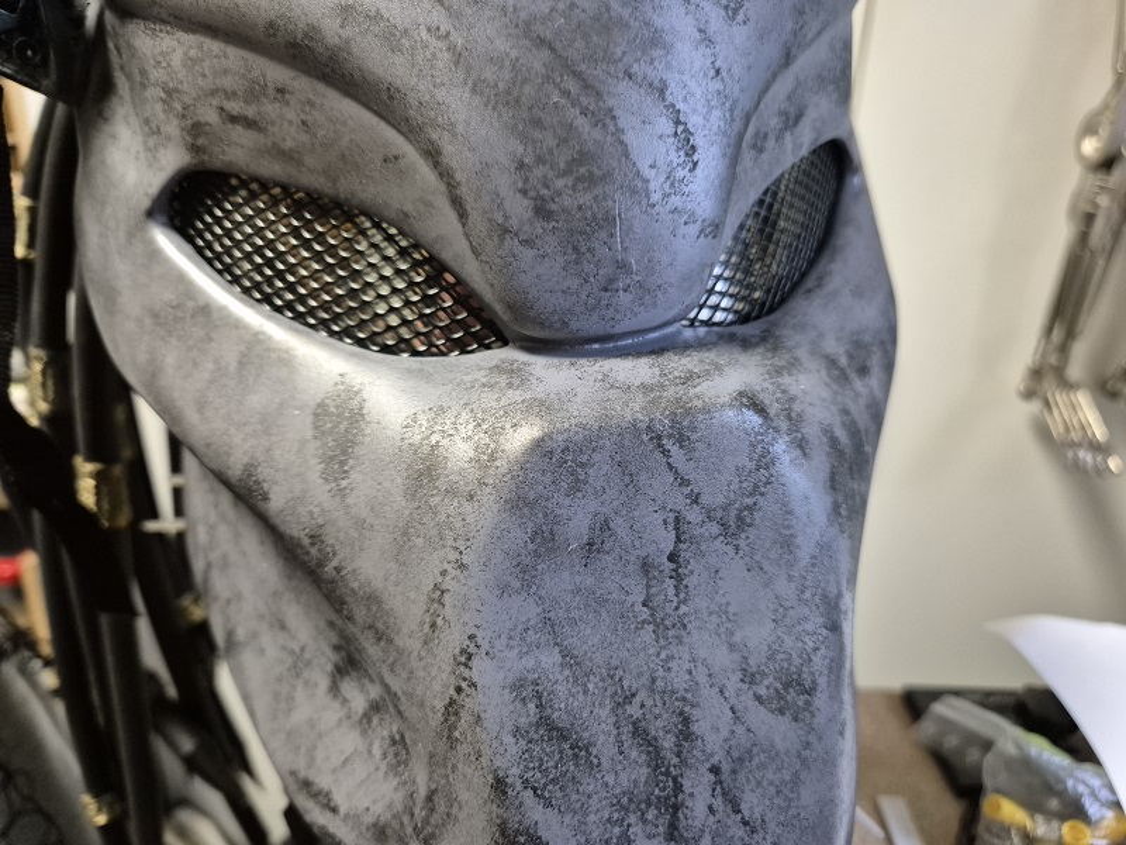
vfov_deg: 58.9
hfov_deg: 73.9
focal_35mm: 23
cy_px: 422
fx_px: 748
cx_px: 563
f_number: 1.8
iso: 1000
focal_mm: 5.4
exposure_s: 1/100
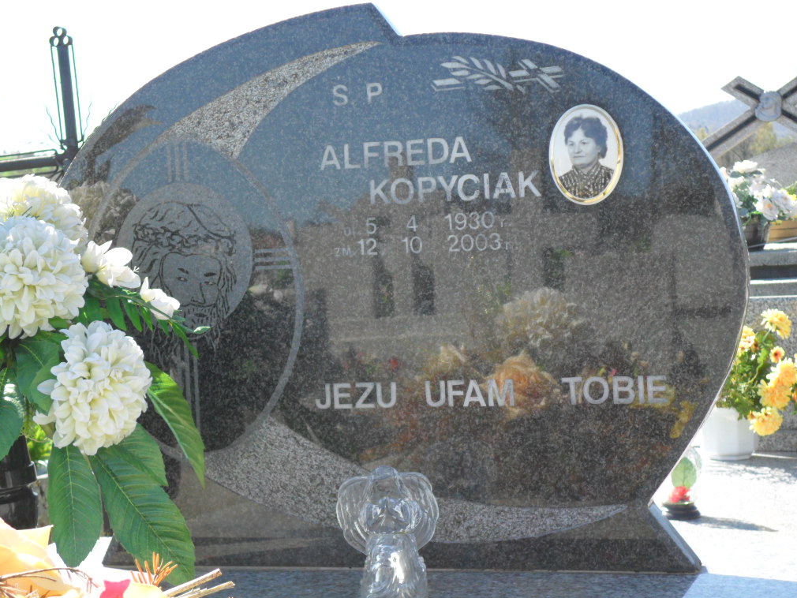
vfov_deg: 19.6
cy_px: 297
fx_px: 1727
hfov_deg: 26.0
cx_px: 398
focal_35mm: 75
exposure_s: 1/250
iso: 100
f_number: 3.9
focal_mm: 13.2
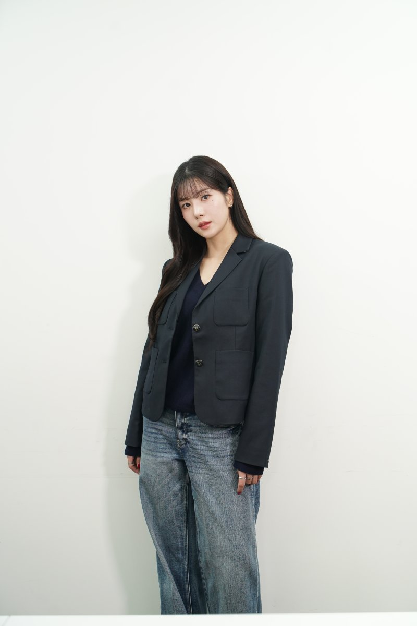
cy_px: 313
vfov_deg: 54.4
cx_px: 208
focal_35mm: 35
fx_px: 608
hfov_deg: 37.9
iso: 1250
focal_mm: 35
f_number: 5
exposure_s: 1/160
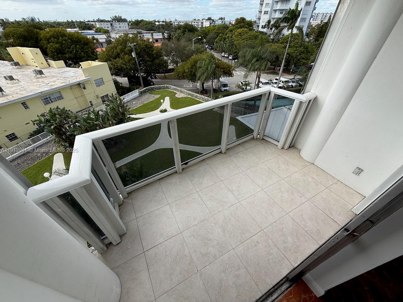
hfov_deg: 102.1
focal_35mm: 14
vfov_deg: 85.7
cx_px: 202
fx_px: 163
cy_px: 151
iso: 50
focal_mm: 2.22
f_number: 2.2
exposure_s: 1/864
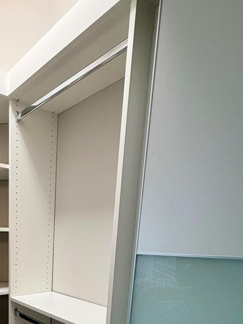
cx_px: 19
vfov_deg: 55.4
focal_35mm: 28
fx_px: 262
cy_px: 289
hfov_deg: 44.7
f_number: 2.2
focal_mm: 2.22
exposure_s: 1/60
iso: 160
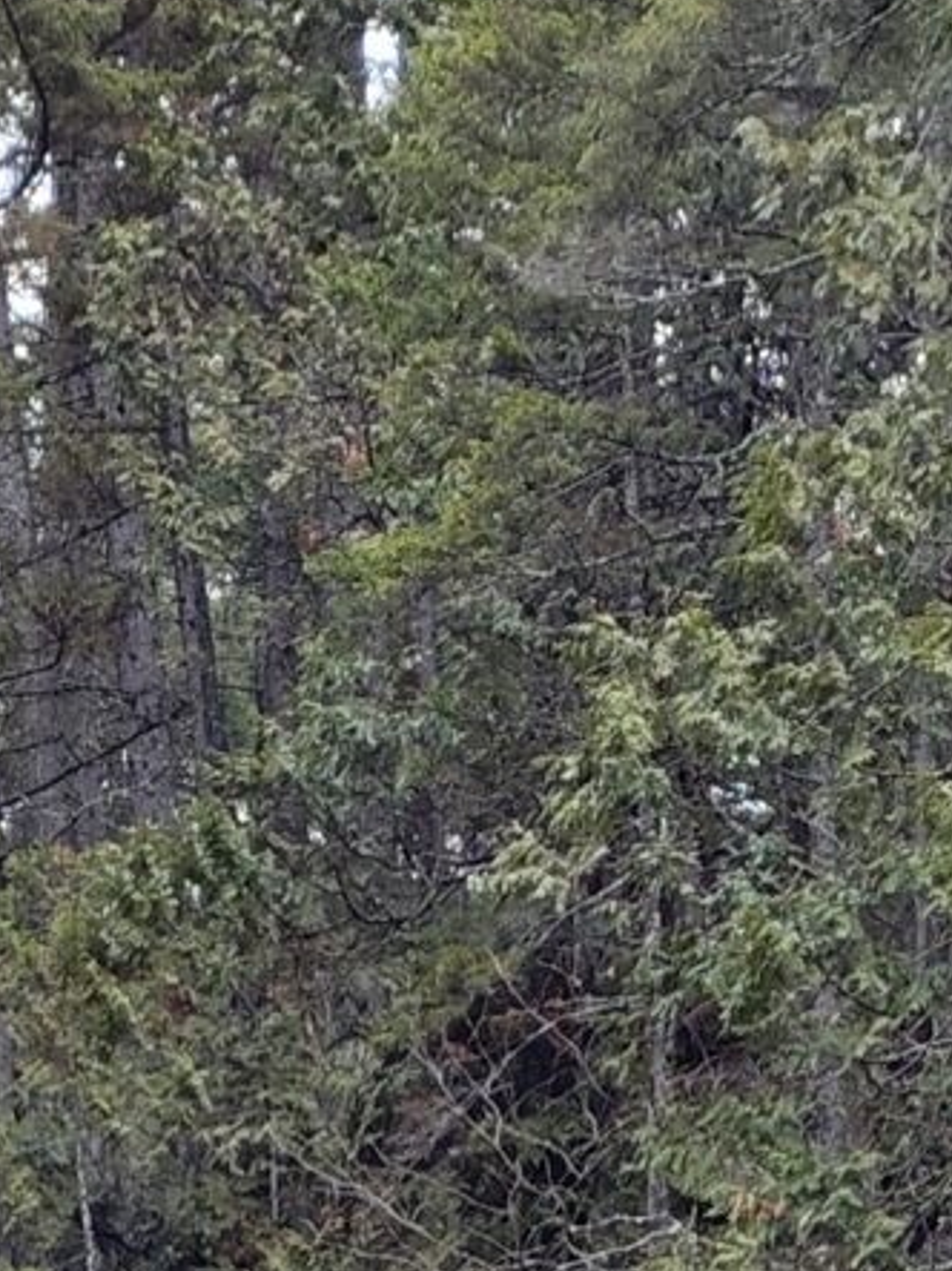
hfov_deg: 11.1
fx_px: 4879
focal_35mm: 133
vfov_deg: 11.6
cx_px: 103
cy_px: 3262
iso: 116
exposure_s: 1/200
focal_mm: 5.56
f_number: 1.8
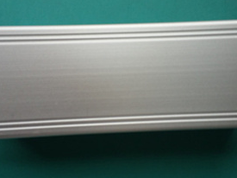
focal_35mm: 43
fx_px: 294
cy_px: 78
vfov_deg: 33.5
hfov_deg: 43.9
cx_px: 122
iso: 50
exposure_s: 1/219
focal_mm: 3.6
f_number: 2.09
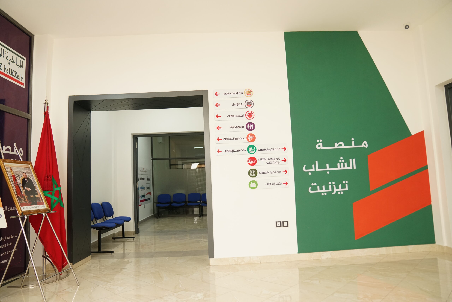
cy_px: 151
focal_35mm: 24
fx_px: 301
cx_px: 226
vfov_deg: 53.2
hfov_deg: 73.7
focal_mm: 24
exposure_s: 1/500
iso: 1600
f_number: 2.8
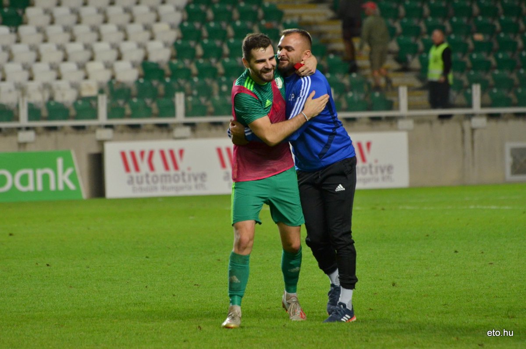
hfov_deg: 6.0
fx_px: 5031
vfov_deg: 4.0
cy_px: 174
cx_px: 263
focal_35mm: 345
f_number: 5.3
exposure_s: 1/320
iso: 1600
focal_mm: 230
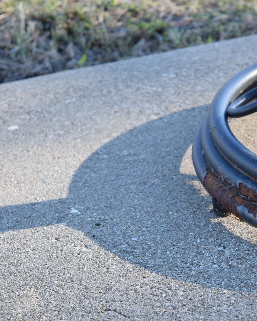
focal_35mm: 117
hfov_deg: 13.1
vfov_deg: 16.5
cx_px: 238
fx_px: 1110
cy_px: 161
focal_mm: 55
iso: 400
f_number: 6.3
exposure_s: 1/160
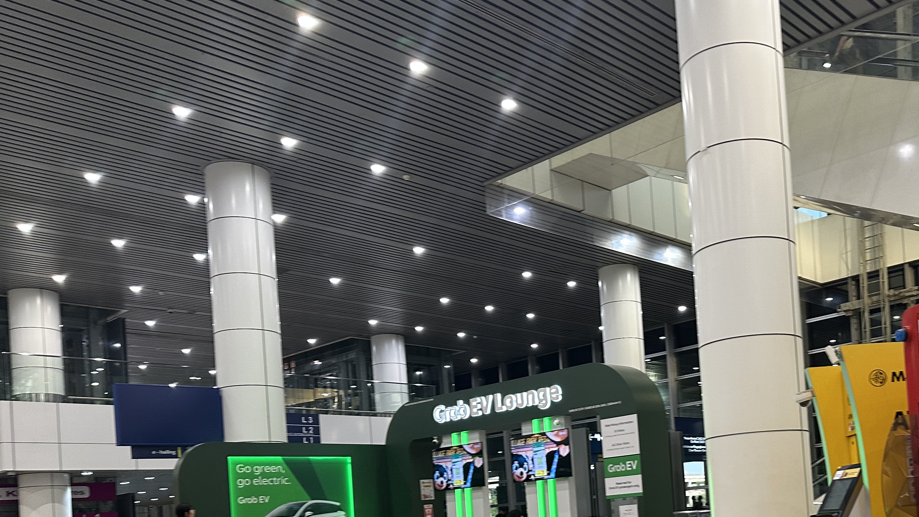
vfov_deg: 30.4
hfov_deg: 52.8
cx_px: 626
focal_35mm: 37
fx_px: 902
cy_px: 482
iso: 200
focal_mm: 6.86
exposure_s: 1/100
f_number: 1.78
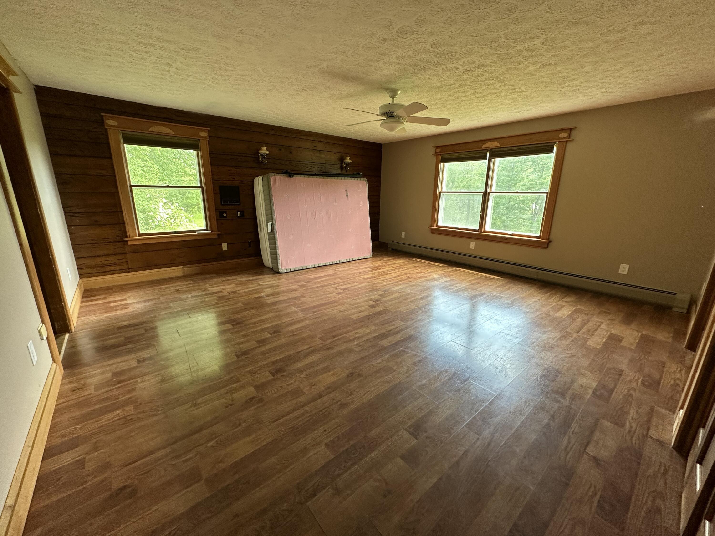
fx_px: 289
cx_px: 358
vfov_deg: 85.7
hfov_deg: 102.1
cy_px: 268
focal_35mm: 14
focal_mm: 2.22
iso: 160
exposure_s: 1/99
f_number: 2.2
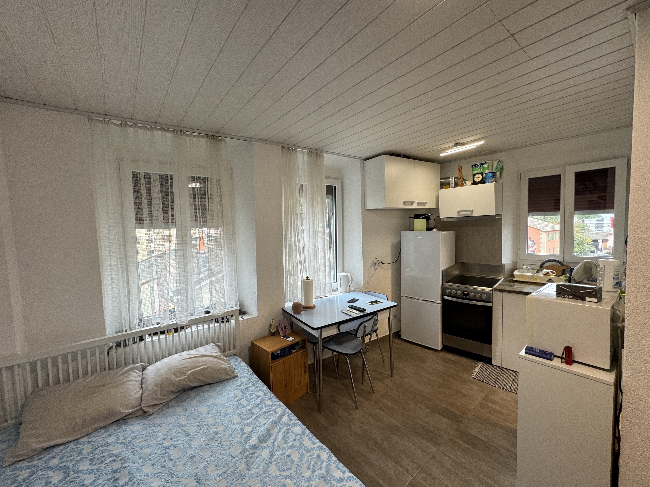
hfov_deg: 102.1
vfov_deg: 85.7
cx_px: 325
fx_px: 263
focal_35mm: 14
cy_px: 244
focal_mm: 2.22
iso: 125
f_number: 2.2
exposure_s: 1/100
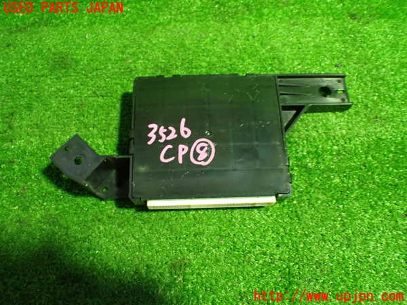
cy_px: 152
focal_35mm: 30
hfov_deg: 60.0
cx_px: 204
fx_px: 353
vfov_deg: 46.8
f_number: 2.3
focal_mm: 5.4
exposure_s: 1/60
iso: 800
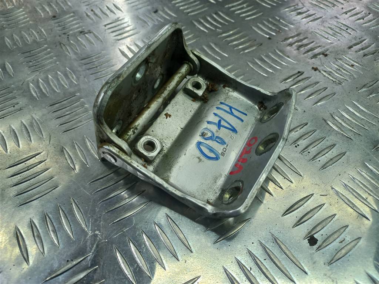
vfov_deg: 54.9
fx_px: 274
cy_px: 142
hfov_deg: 69.4
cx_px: 190
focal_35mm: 25
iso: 32
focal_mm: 4.6
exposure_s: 1/50
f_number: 1.8
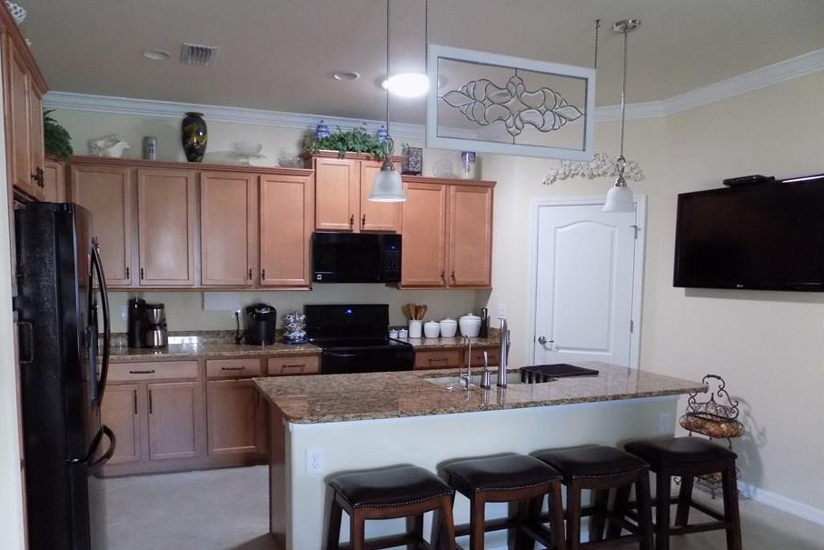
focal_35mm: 27
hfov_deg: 67.1
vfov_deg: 47.5
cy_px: 344
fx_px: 618
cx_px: 360
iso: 400
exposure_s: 1/15
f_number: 3.1
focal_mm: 4
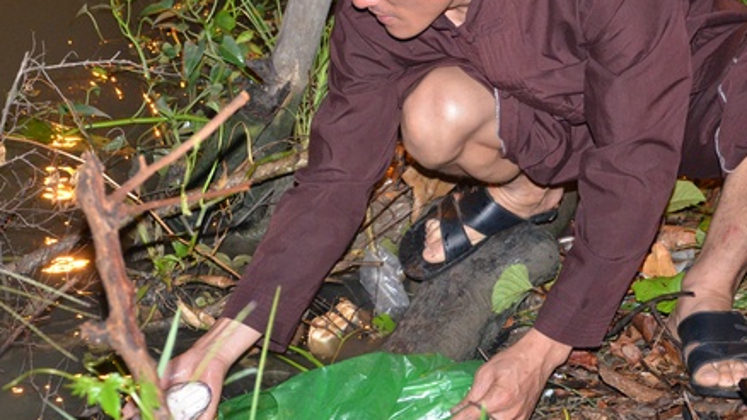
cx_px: 356
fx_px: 2075
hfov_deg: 20.4
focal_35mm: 105
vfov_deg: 11.5
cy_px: 110
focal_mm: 45
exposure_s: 1/60
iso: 1600
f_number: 5.6
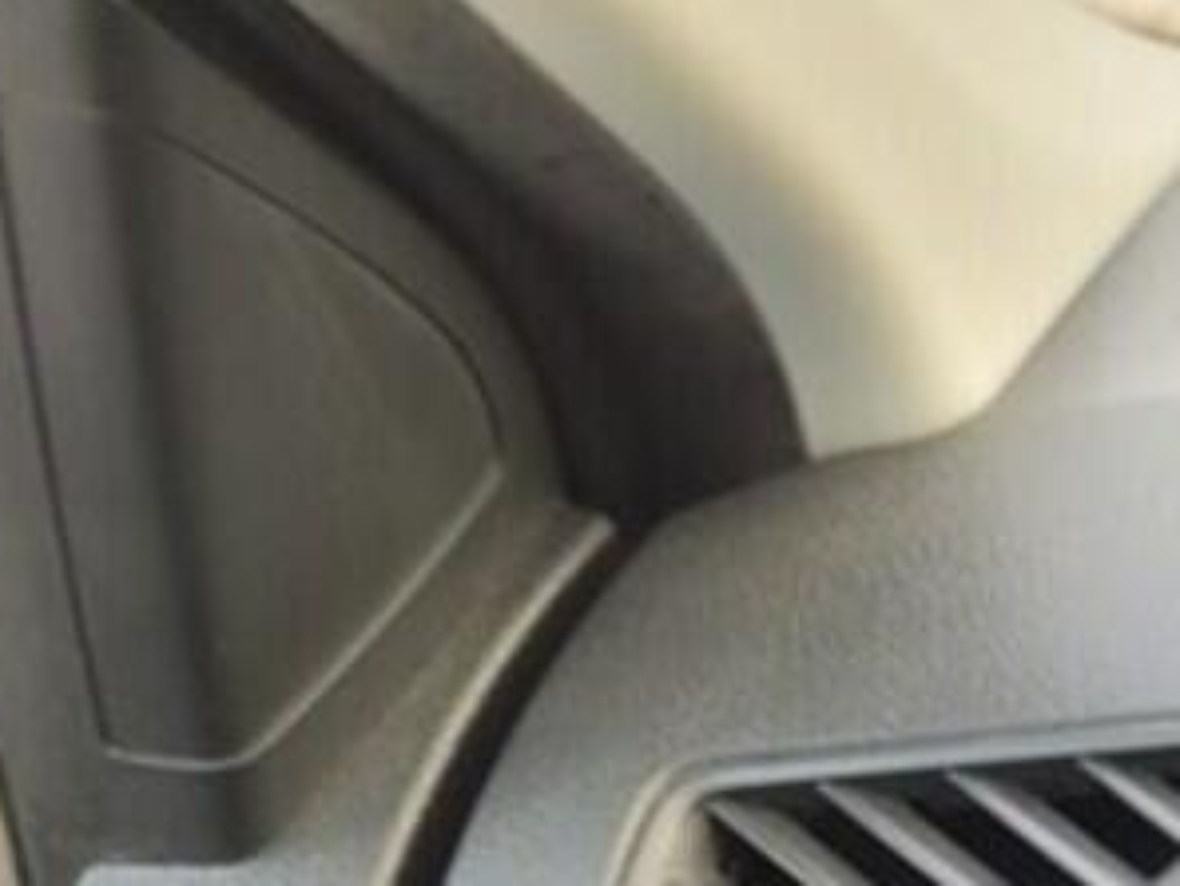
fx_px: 4297
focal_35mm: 126
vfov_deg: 10.4
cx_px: 2737
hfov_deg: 12.6
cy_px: 2014
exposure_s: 1/100
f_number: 1.8
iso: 100
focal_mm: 5.4
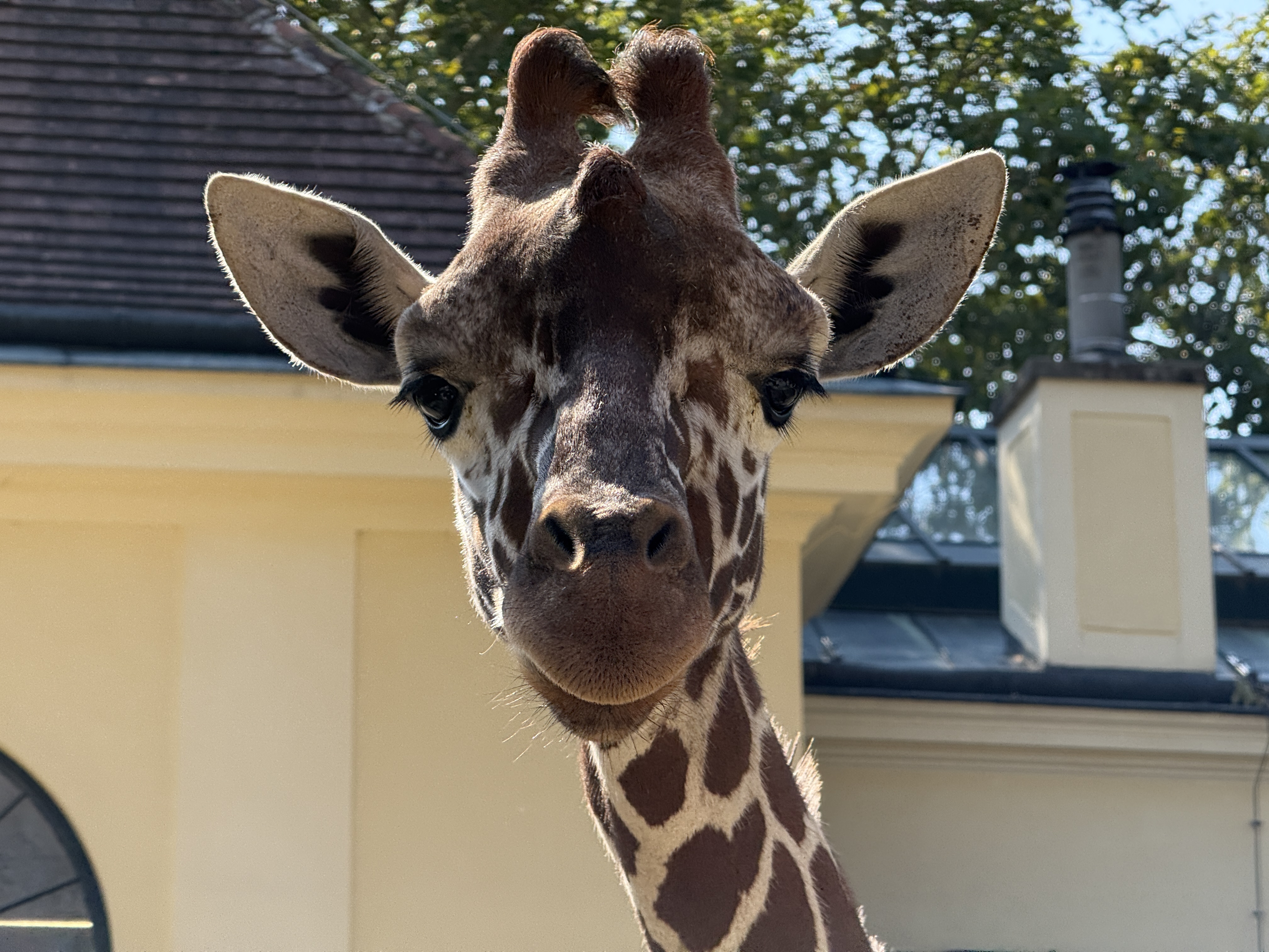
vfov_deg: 12.3
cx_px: 634
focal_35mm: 120
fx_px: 4399
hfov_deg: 16.4
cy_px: 476
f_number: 2.8
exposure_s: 1/627
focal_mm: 15.66
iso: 64
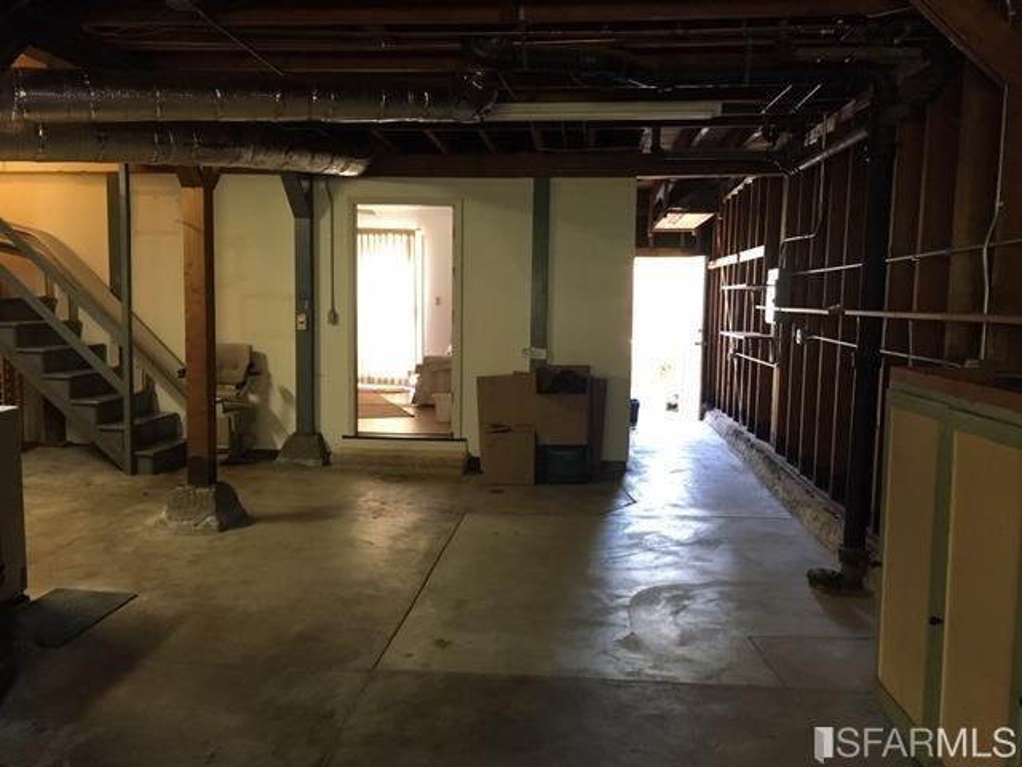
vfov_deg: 48.2
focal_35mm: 29
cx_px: 511
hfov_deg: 61.7
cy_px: 384
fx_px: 856
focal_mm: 4.15
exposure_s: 1/30
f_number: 2.2
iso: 200
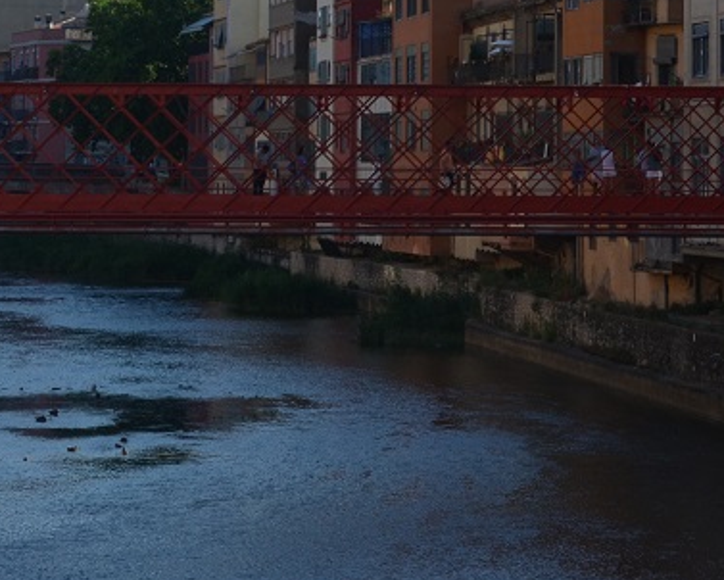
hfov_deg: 11.3
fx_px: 3623
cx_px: 60
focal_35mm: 169
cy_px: 99
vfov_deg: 9.1
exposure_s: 1/250
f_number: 8
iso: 200
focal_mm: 46
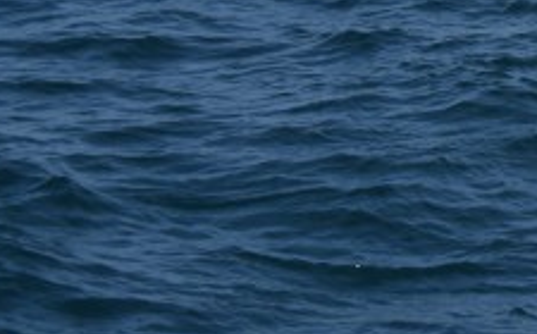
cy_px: -434
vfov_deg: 3.2
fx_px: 5912
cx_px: 1143
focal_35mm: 404
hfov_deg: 5.1
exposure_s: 1/1600
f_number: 5.6
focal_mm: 55
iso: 200
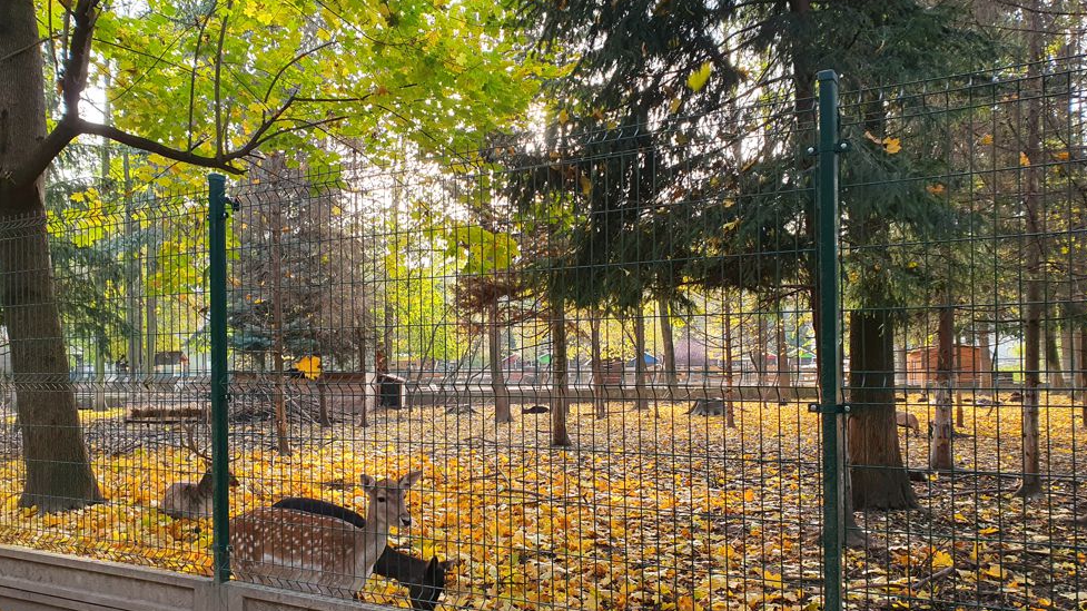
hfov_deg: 66.1
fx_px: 836
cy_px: 338
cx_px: 536
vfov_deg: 40.1
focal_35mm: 29
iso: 80
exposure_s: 1/100
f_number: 2.4
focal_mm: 4.32
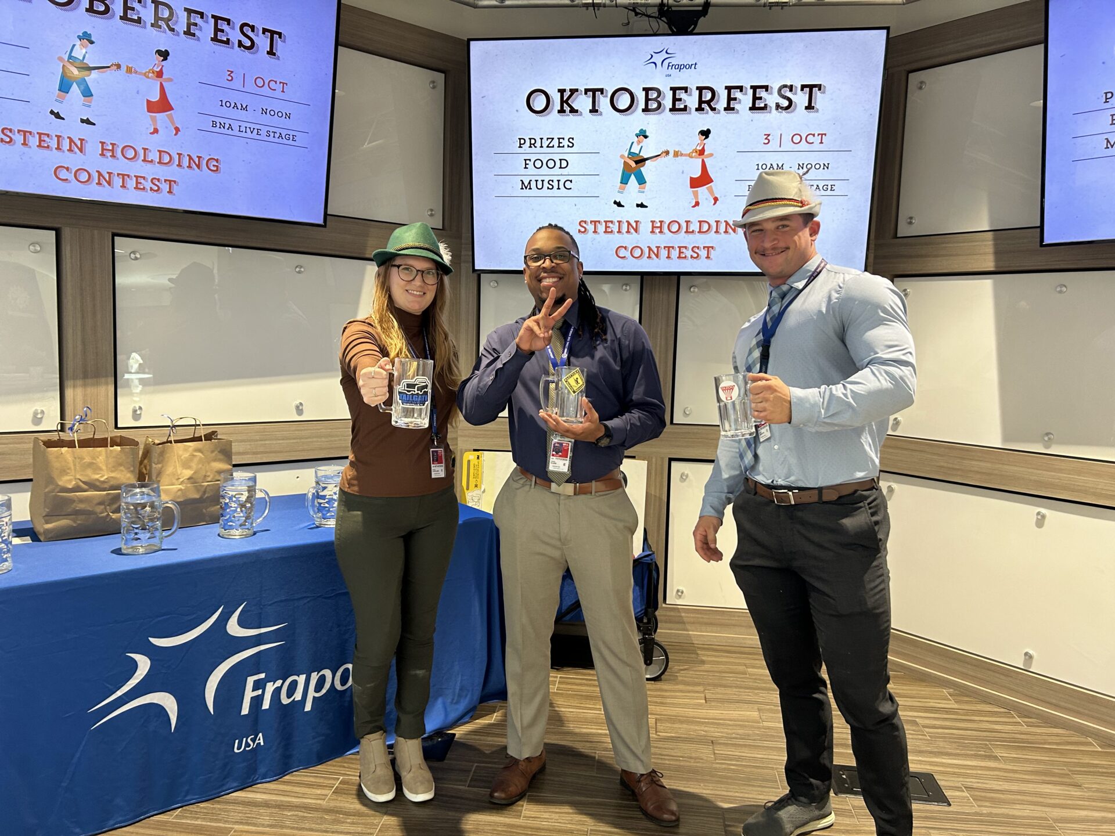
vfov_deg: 53.1
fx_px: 837
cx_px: 558
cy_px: 418
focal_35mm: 26
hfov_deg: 67.3
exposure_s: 1/80
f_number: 1.5
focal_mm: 5.7
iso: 125
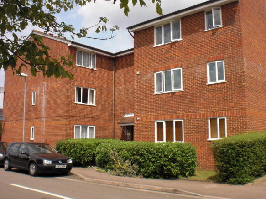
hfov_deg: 49.0
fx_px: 292
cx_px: 133
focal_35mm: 38
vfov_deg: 37.7
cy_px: 100
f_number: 5.6
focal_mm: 6.3
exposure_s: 1/320
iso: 64
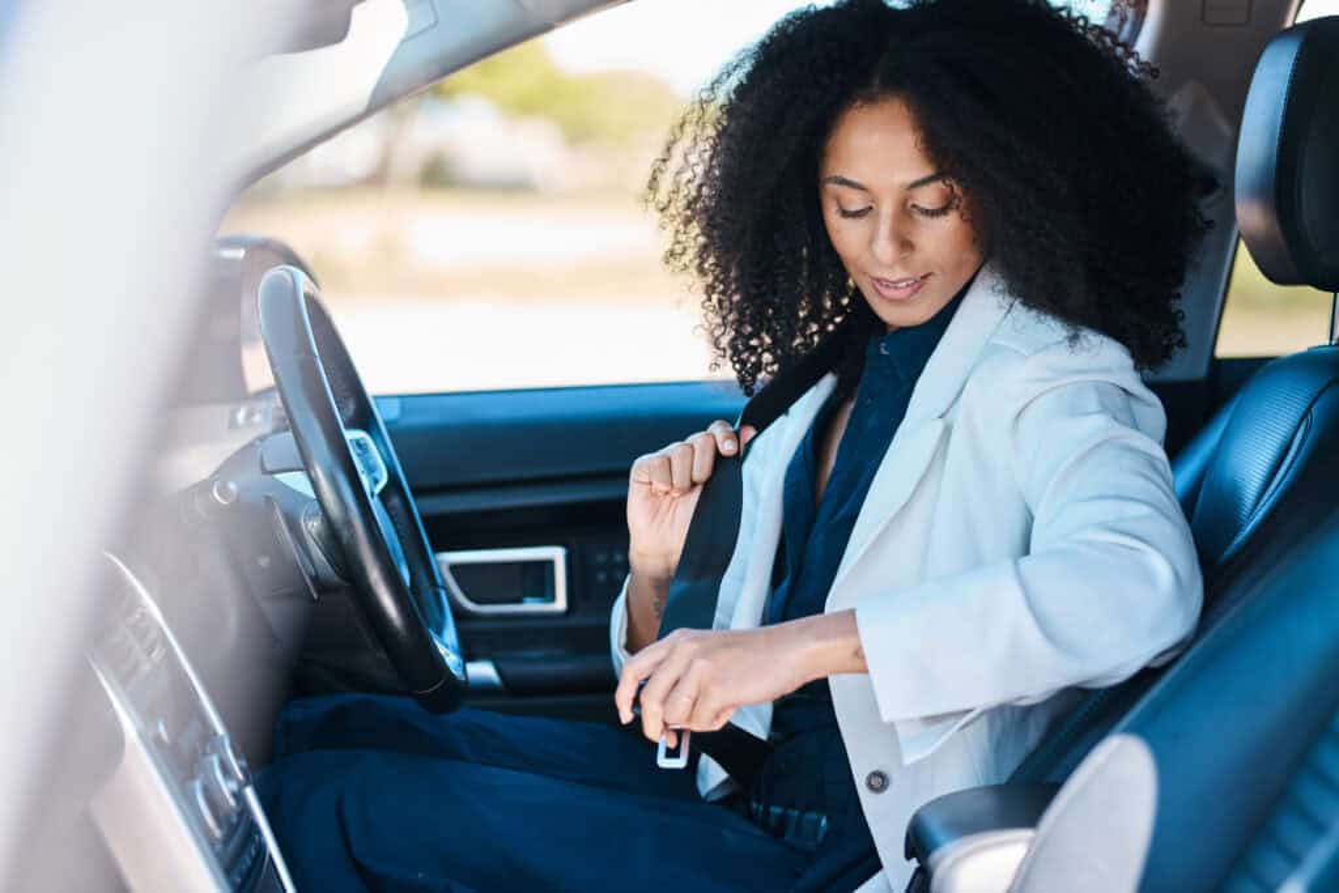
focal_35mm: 85
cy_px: 446
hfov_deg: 23.9
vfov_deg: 16.1
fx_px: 3162
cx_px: 670
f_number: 2.2
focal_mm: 85
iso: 200
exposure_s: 1/500
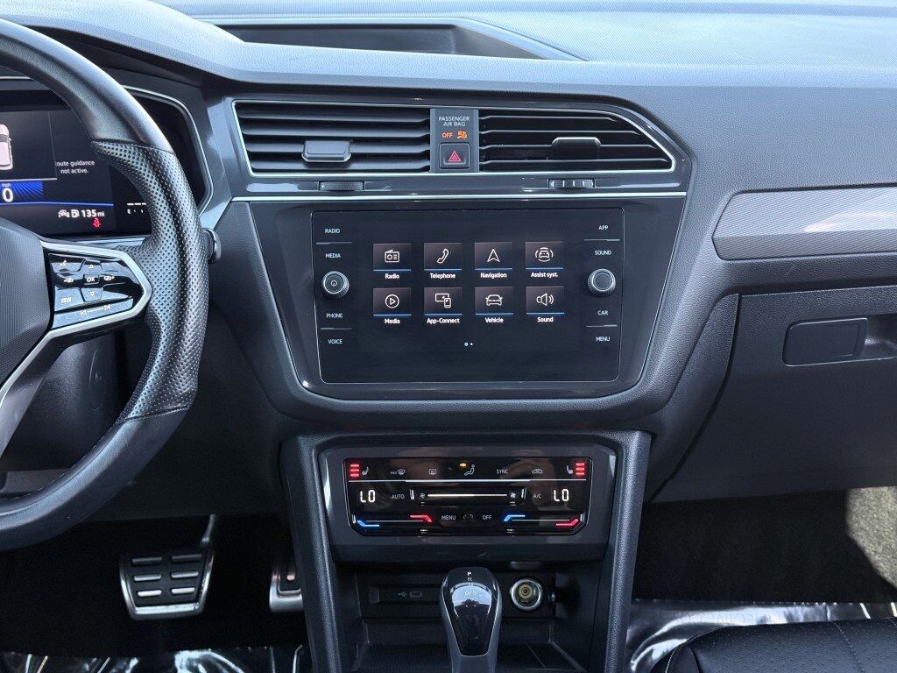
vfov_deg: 30.3
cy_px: 336
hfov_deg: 39.7
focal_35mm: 48
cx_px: 448
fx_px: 1244
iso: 125
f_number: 1.78
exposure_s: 1/134
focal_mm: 6.76
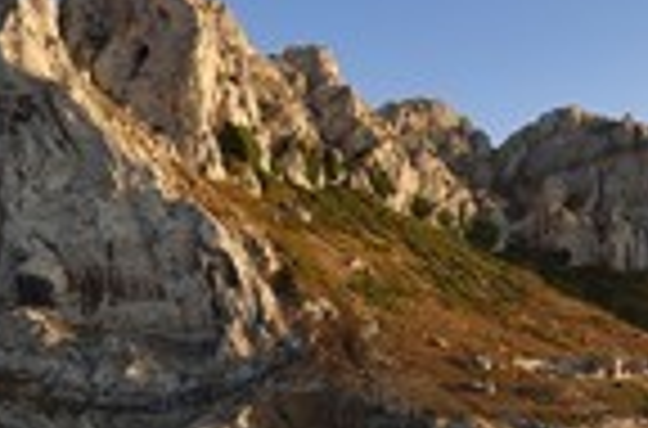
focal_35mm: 44
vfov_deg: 29.2
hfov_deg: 43.8
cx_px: 448
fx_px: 789
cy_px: 374
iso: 200
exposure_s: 1/250
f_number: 8
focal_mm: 15
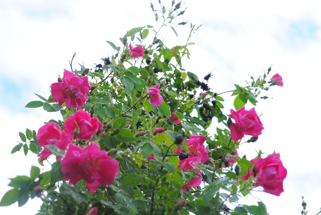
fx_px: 1406
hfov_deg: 13.0
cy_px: 108
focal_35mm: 158
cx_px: 160
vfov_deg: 8.7
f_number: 11
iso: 200
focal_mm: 105
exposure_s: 1/50
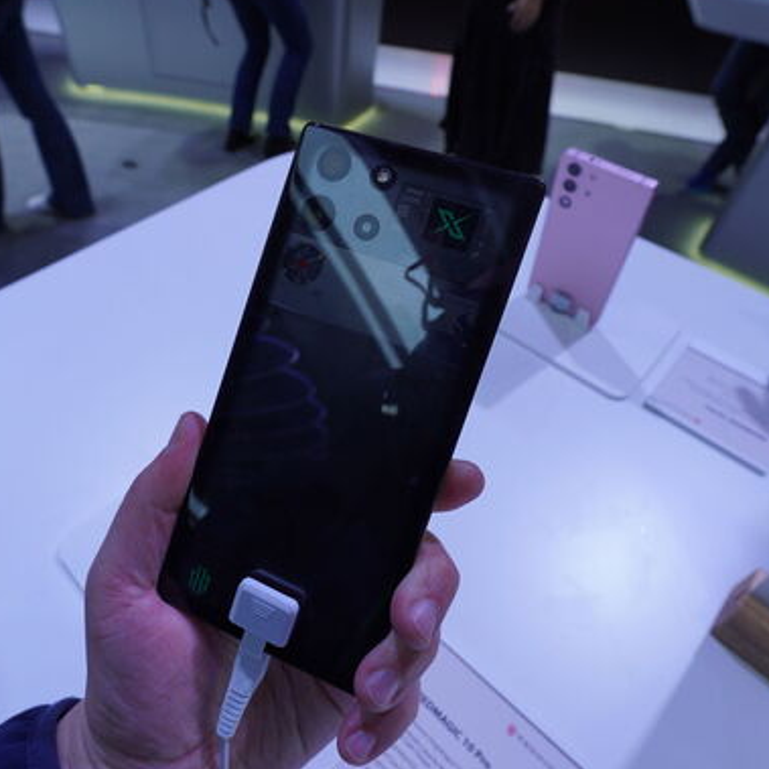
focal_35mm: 23
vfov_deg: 67.9
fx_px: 570
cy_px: 356
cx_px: 339
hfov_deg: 67.8
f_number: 5
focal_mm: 11
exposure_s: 1/160
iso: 200
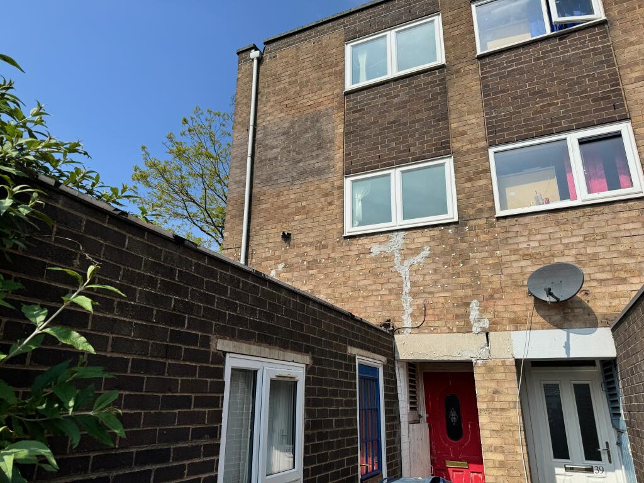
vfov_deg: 56.8
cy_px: 242
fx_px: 446
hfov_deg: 71.6
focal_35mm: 24
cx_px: 322
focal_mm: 6.76
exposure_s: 1/5348
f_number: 1.78
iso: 80
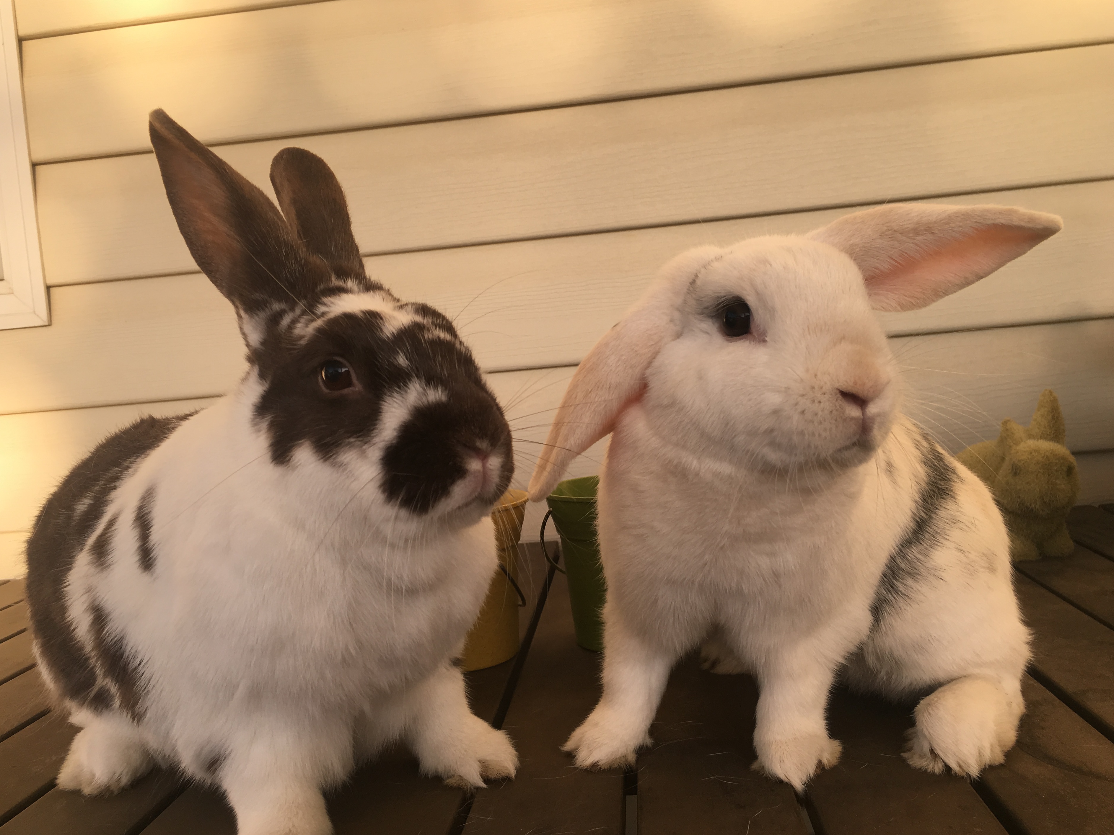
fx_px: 998
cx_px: 549
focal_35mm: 31
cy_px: 416
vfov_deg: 45.4
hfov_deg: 58.3
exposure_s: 1/348
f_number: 2.2
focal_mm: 4.15
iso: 25
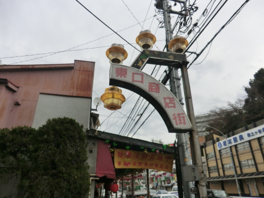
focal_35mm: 24
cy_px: 99
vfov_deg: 56.8
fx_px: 183
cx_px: 132
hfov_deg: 71.6
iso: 80
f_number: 3.2
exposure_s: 1/800
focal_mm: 4.3
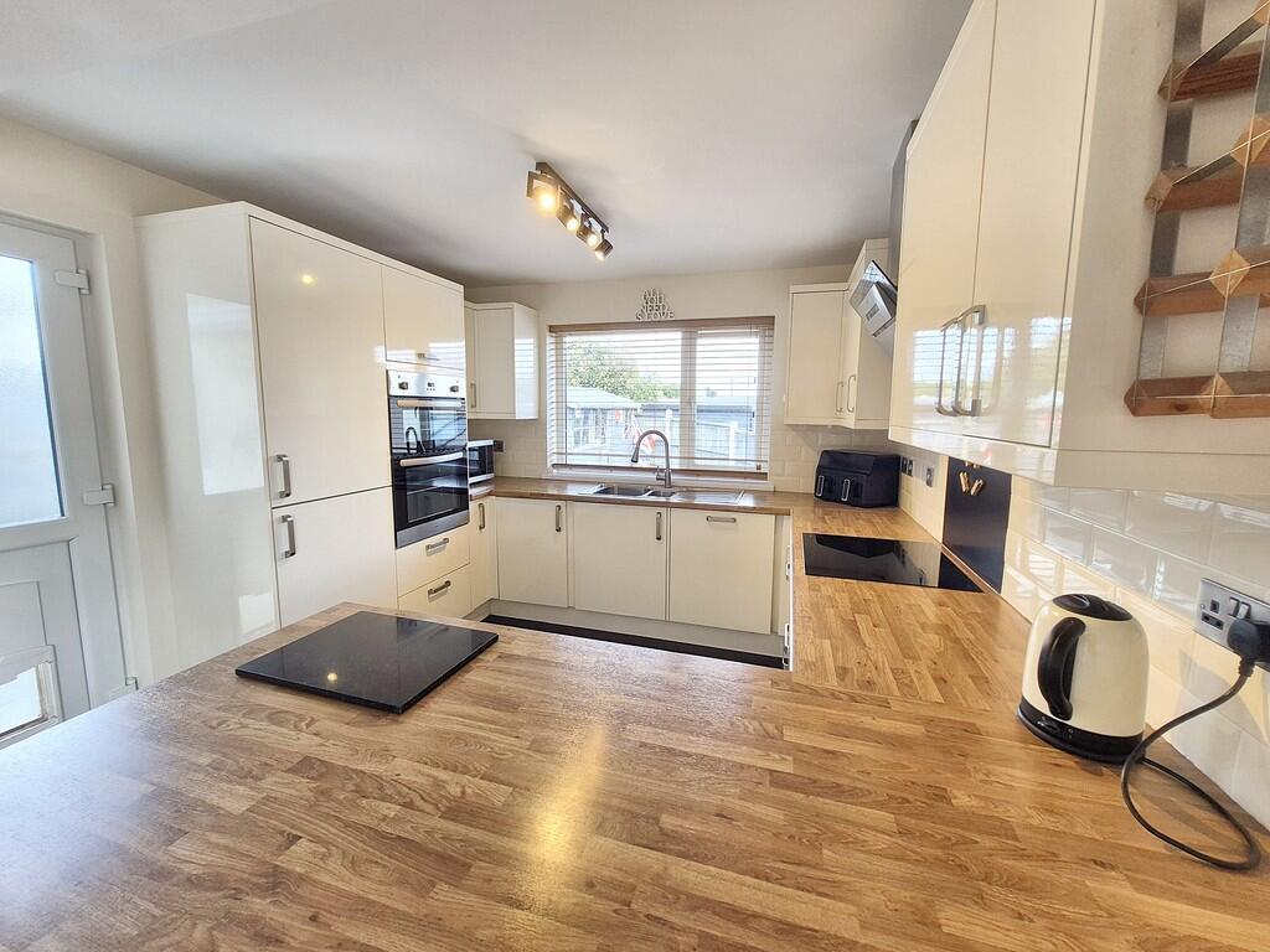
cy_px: 476
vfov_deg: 89.9
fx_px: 477
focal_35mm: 13
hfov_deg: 106.2
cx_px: 635
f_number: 2.2
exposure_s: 1/50
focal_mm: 1.7
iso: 50
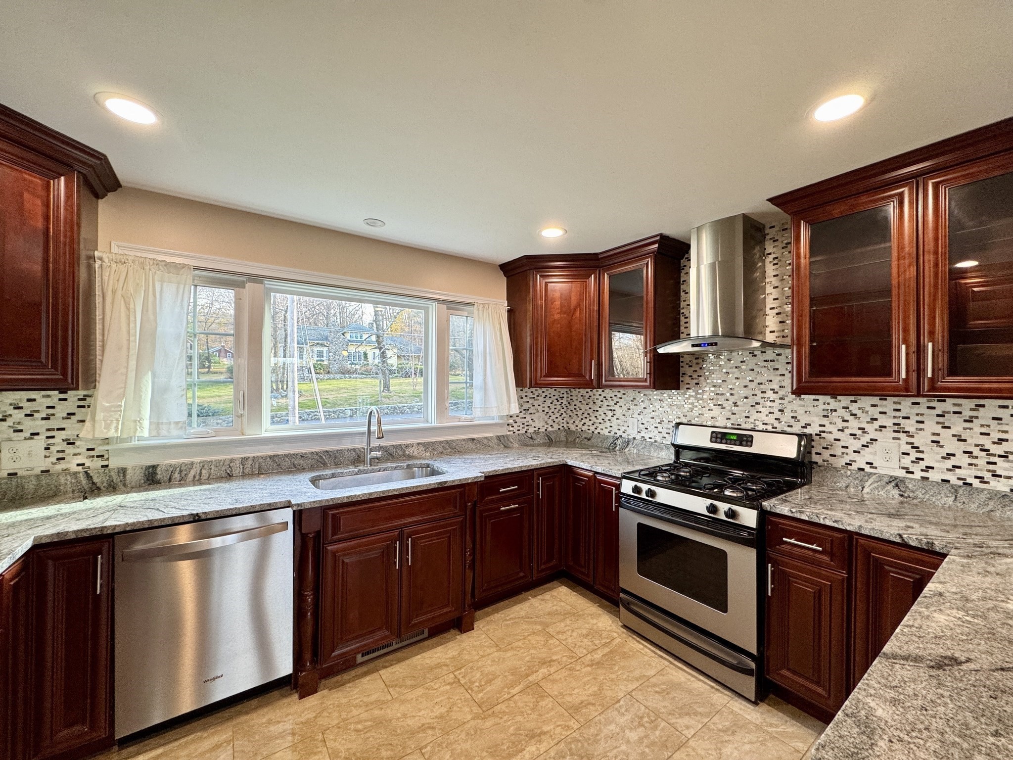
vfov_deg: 85.7
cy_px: 380
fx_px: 410
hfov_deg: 102.1
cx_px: 506
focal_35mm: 14
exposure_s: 1/120
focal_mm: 2.22
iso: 160
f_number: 2.2
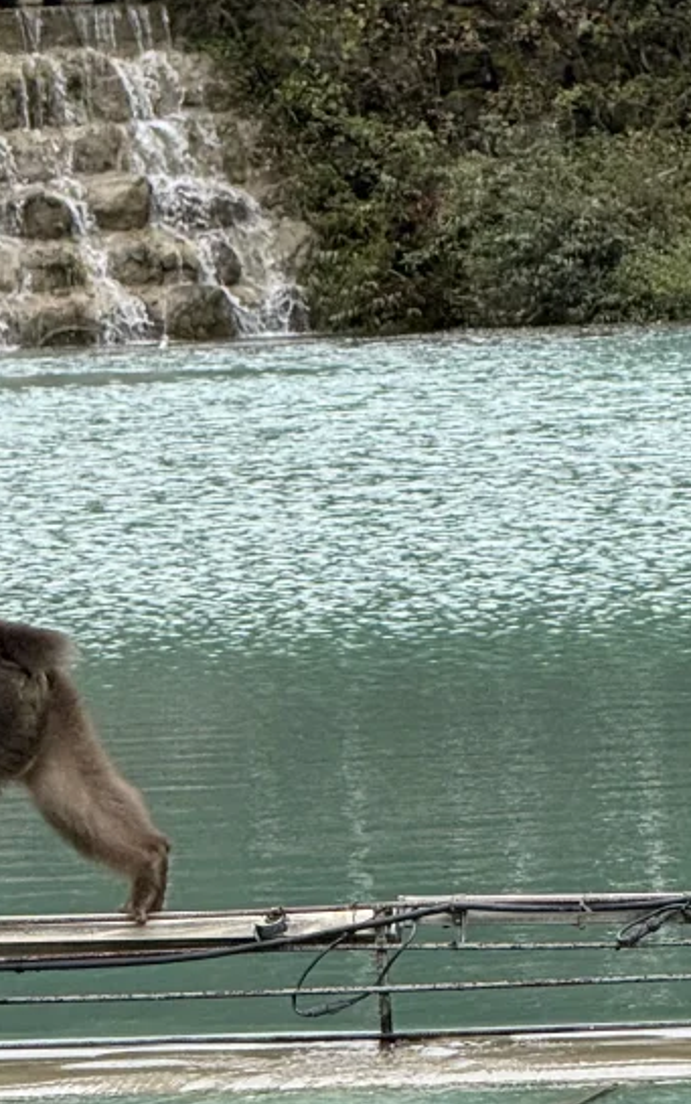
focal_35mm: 336
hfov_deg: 3.9
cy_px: 658
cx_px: 296
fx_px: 10116
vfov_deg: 6.2
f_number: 2.8
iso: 50
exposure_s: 1/450
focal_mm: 15.66
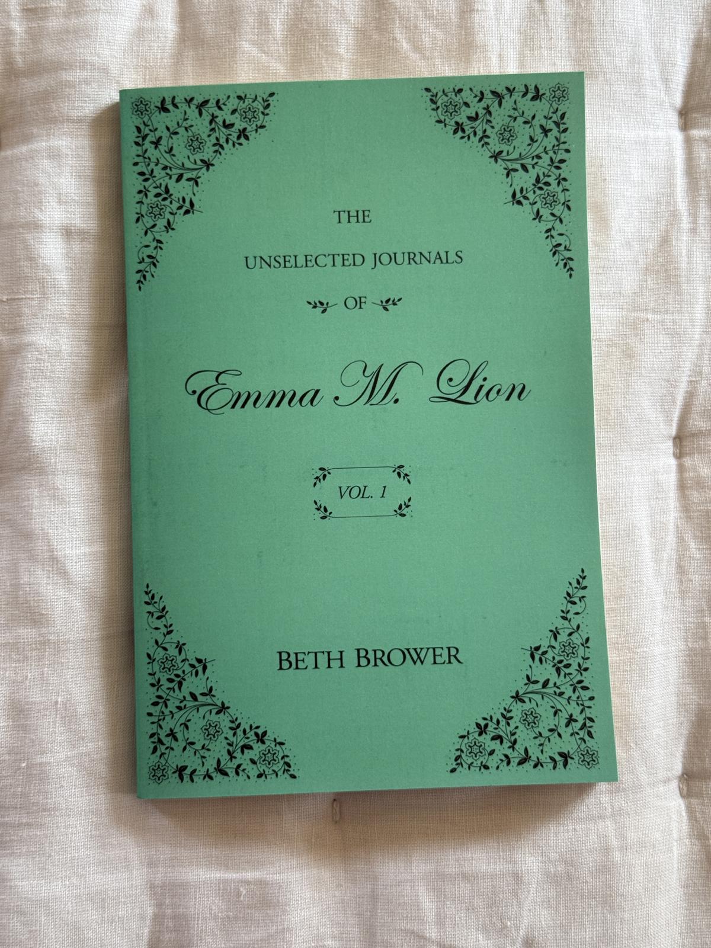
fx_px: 1315
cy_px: 474
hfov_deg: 30.3
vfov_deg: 39.7
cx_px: 356
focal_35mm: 48
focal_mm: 6.76
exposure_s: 1/61
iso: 100
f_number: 1.78
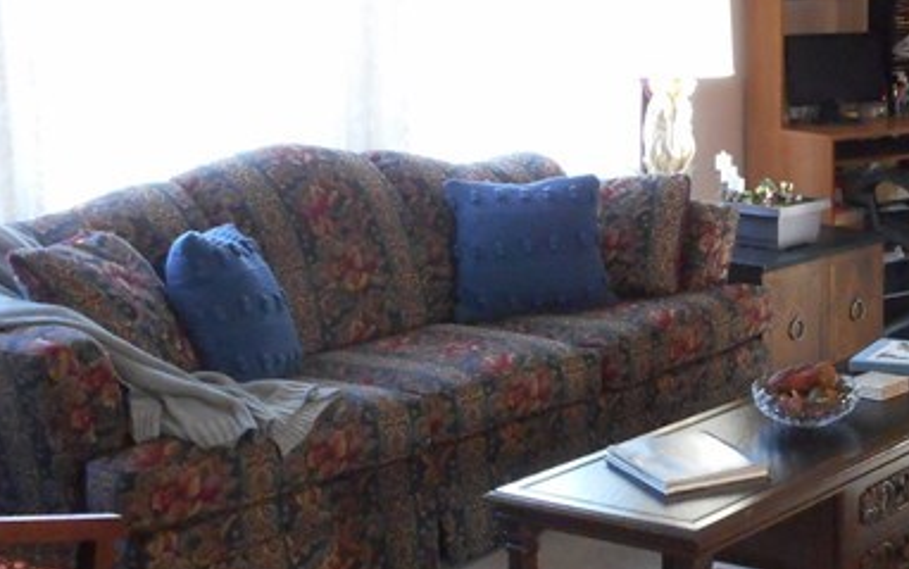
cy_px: 188
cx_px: 988
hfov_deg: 26.7
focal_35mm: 71
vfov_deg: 18.3
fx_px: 1759
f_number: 3.7
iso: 400
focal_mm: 4.5
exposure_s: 1/10
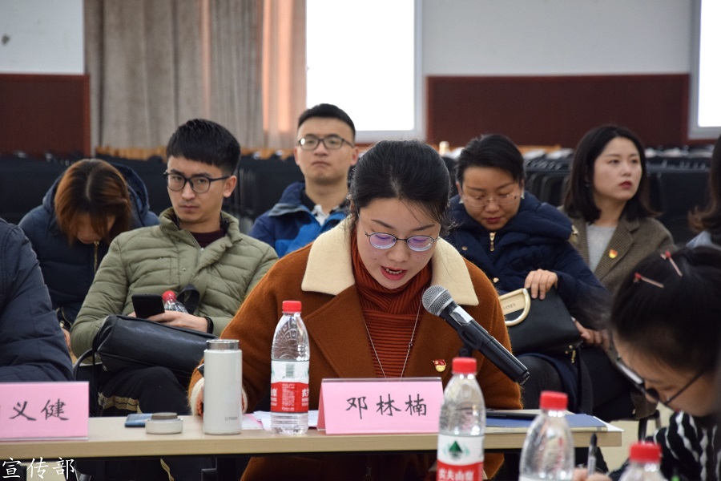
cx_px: 360
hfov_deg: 13.0
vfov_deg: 8.7
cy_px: 240
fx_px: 3154
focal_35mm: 158
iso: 800
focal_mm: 105
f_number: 5.6
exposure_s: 1/80
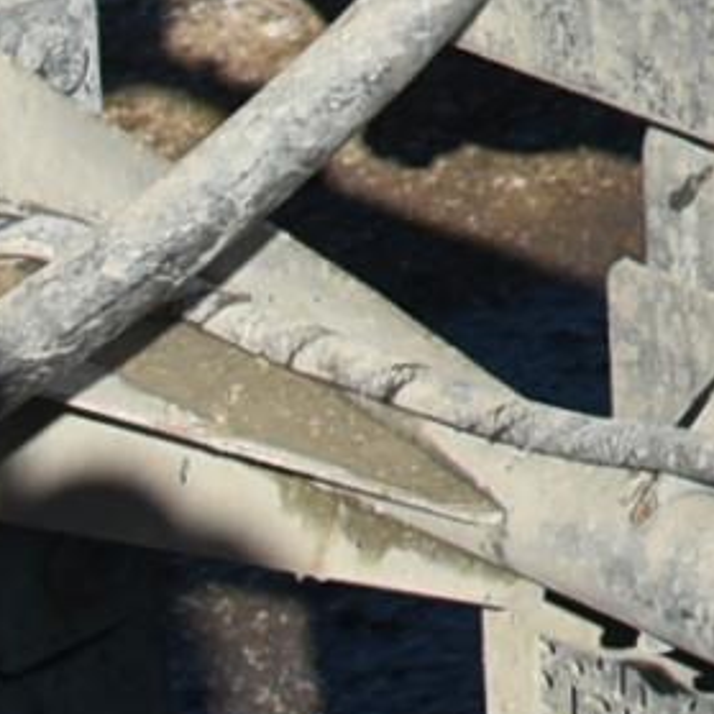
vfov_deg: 6.4
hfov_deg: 6.3
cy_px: -1602
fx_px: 5741
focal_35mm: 246
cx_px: 2377
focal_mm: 18
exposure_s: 1/350
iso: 100
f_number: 9.5
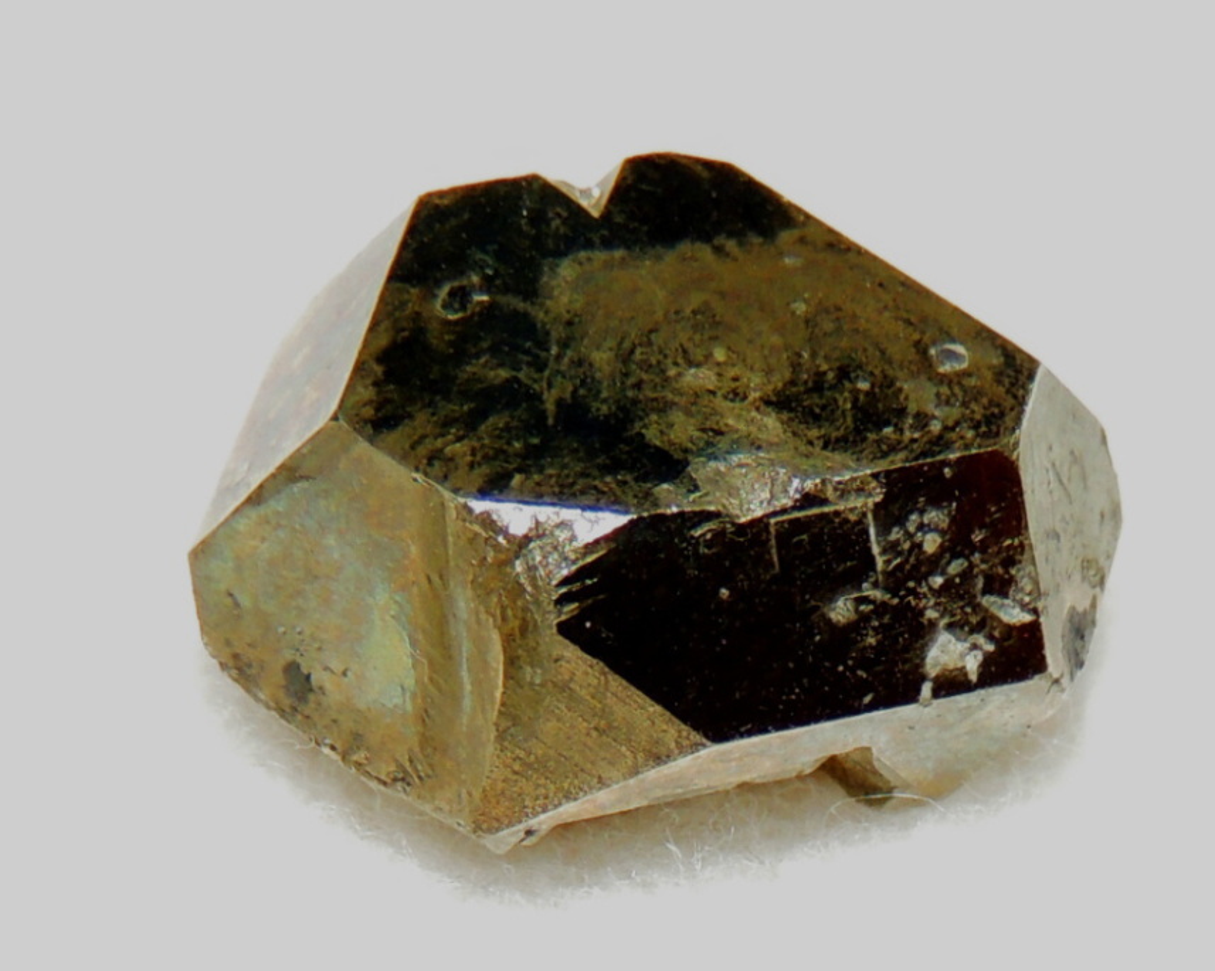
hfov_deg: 35.4
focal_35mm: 53
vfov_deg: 28.6
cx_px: 637
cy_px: 485
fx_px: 1905
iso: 110
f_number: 3.6
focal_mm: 8.9
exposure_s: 1/40
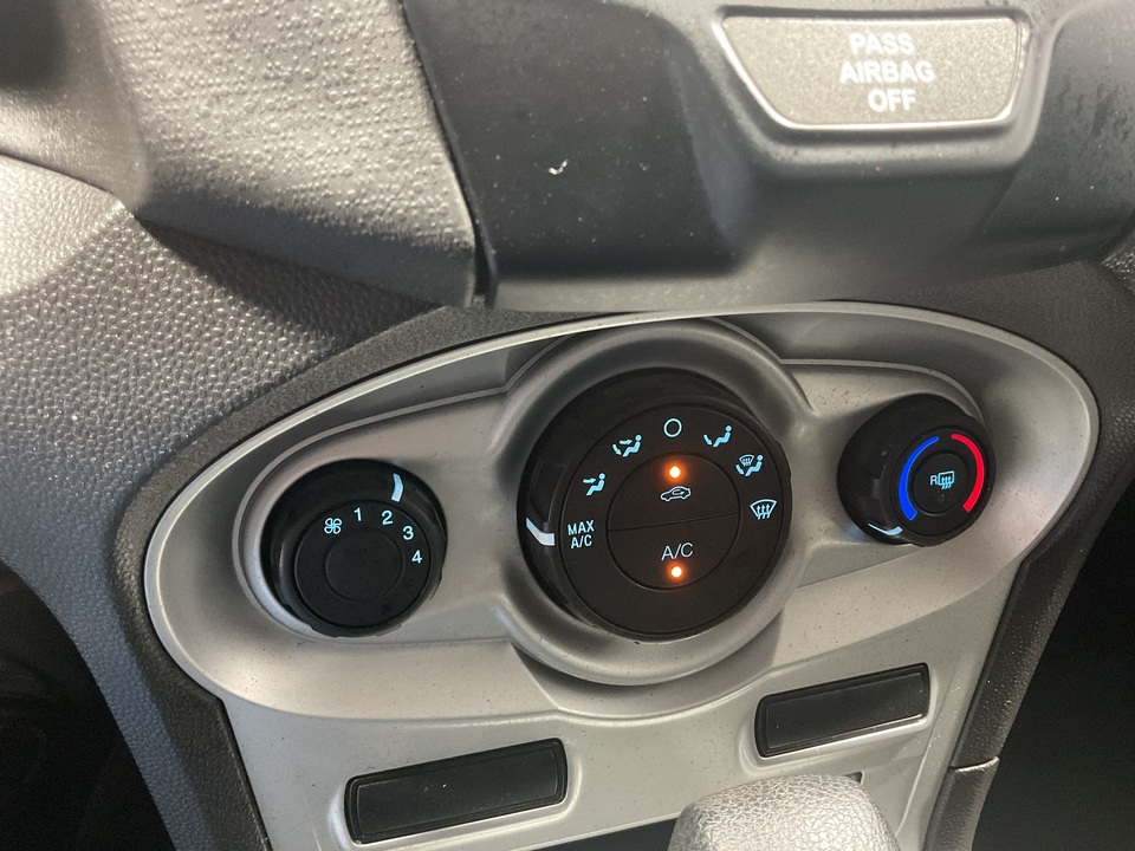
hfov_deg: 61.7
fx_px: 951
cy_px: 426
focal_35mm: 29
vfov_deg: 48.2
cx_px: 568
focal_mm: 3
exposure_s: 1/30
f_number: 1.8
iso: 400
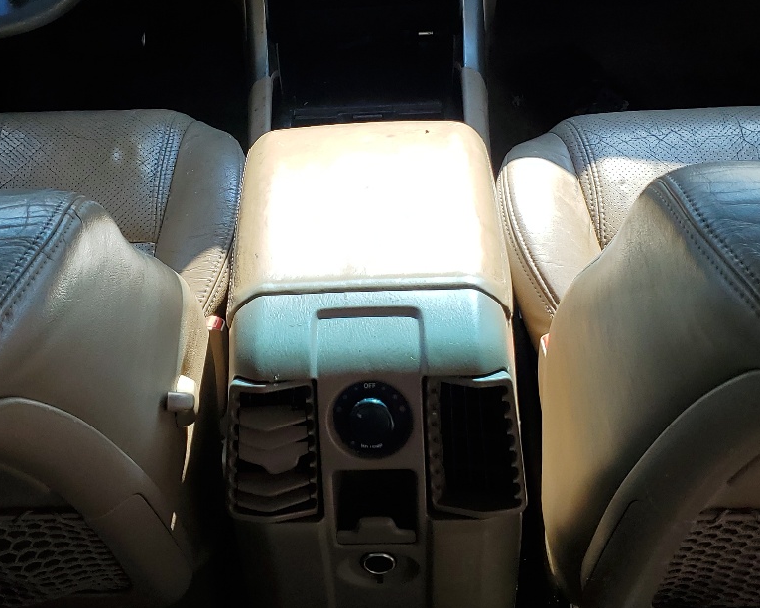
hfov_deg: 35.3
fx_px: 1192
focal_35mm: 53
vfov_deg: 28.4
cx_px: 336
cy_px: 192
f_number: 1.5
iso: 50
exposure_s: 1/500
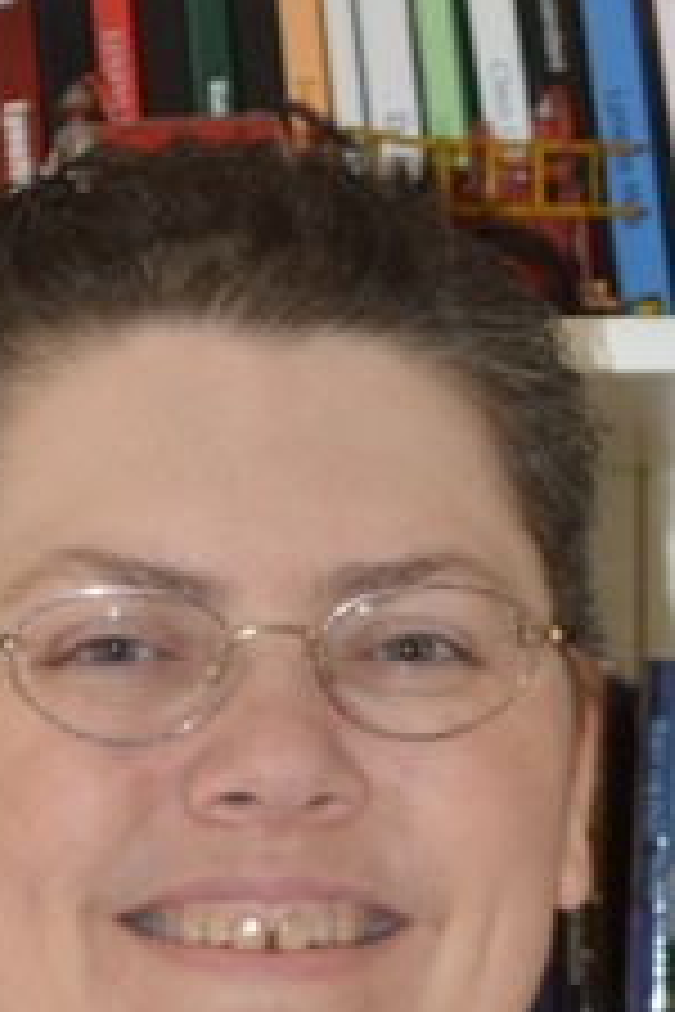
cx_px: 567
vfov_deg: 8.8
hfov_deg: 5.9
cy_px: 805
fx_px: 6593
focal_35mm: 234
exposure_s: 1/60
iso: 1000
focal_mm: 55
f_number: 5.6
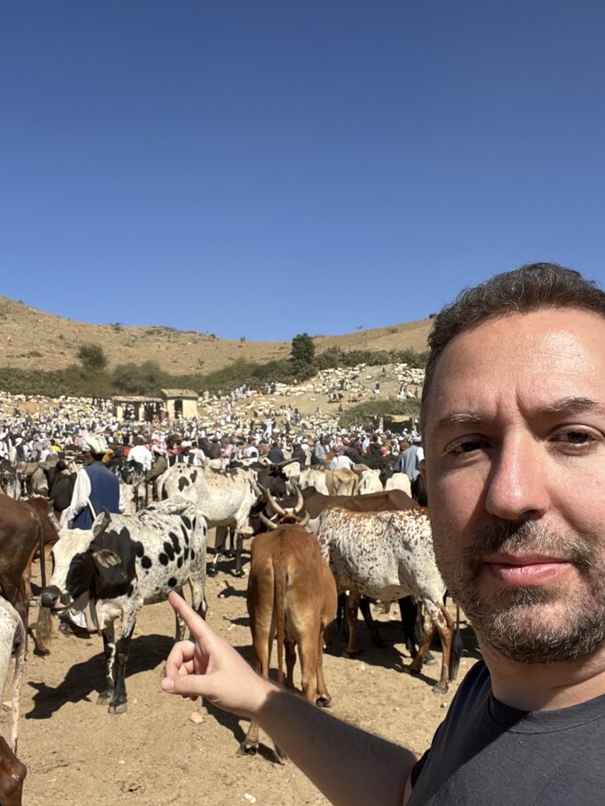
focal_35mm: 34
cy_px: 450
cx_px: 292
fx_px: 792
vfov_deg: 53.8
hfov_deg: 41.8
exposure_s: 1/1058
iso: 32
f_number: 2.2
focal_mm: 2.71
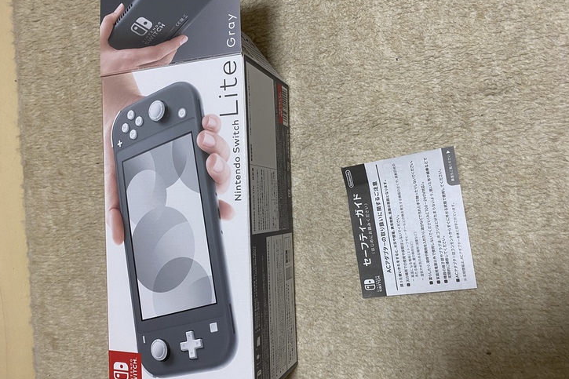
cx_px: 288
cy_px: 200
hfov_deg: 65.5
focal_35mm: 28
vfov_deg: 46.4
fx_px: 442
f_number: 1.8
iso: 125
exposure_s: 1/74
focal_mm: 4.25
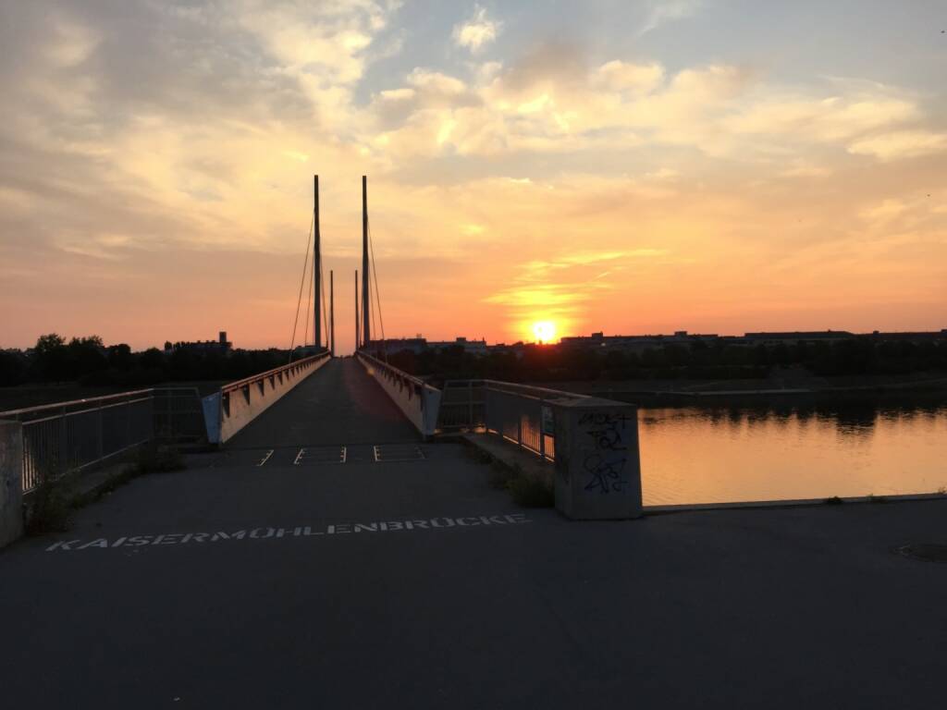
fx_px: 793
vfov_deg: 48.2
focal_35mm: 29
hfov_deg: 61.7
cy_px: 355
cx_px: 474
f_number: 2.2
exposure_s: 1/329
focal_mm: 4.15
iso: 32
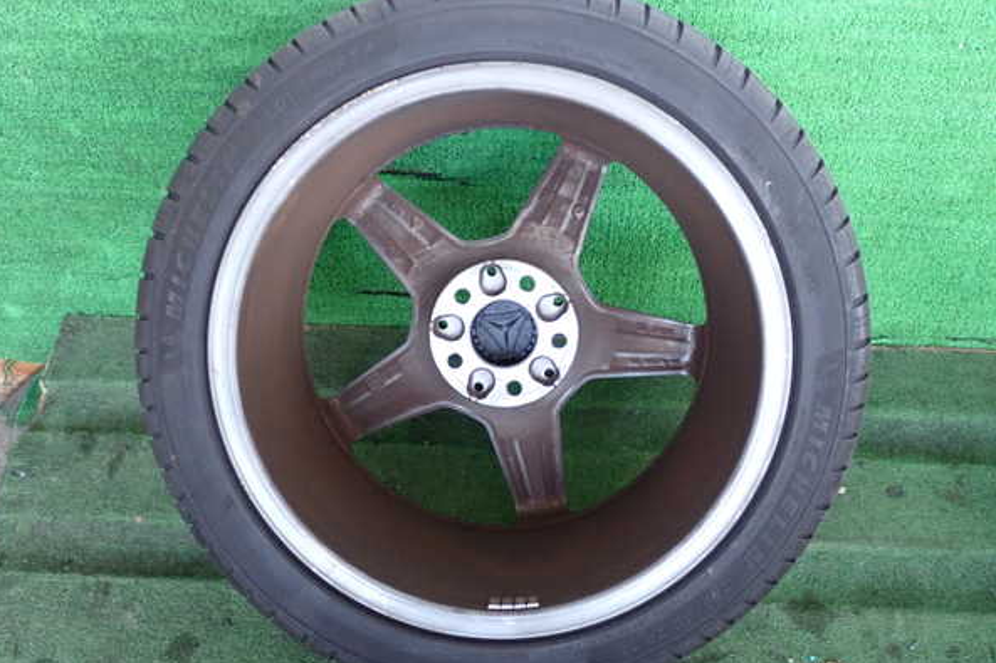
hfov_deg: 48.5
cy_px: 336
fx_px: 1106
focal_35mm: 40
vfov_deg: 33.4
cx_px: 495
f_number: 2.7
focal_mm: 6.83
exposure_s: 1/125
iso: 800
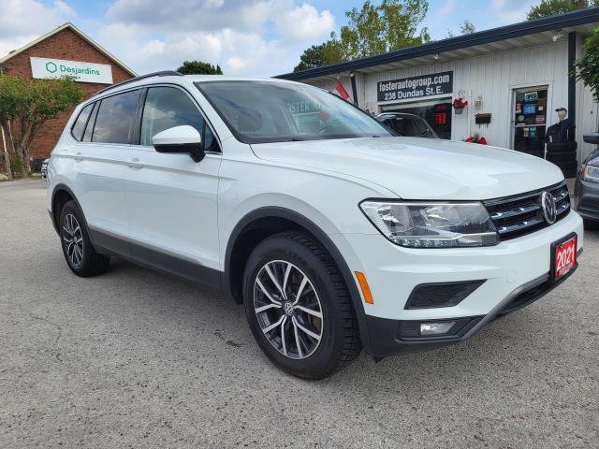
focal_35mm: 26
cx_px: 300
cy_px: 224
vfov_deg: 53.1
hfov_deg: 67.3
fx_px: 450
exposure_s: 1/1834
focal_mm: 5.4
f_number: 1.8
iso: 40
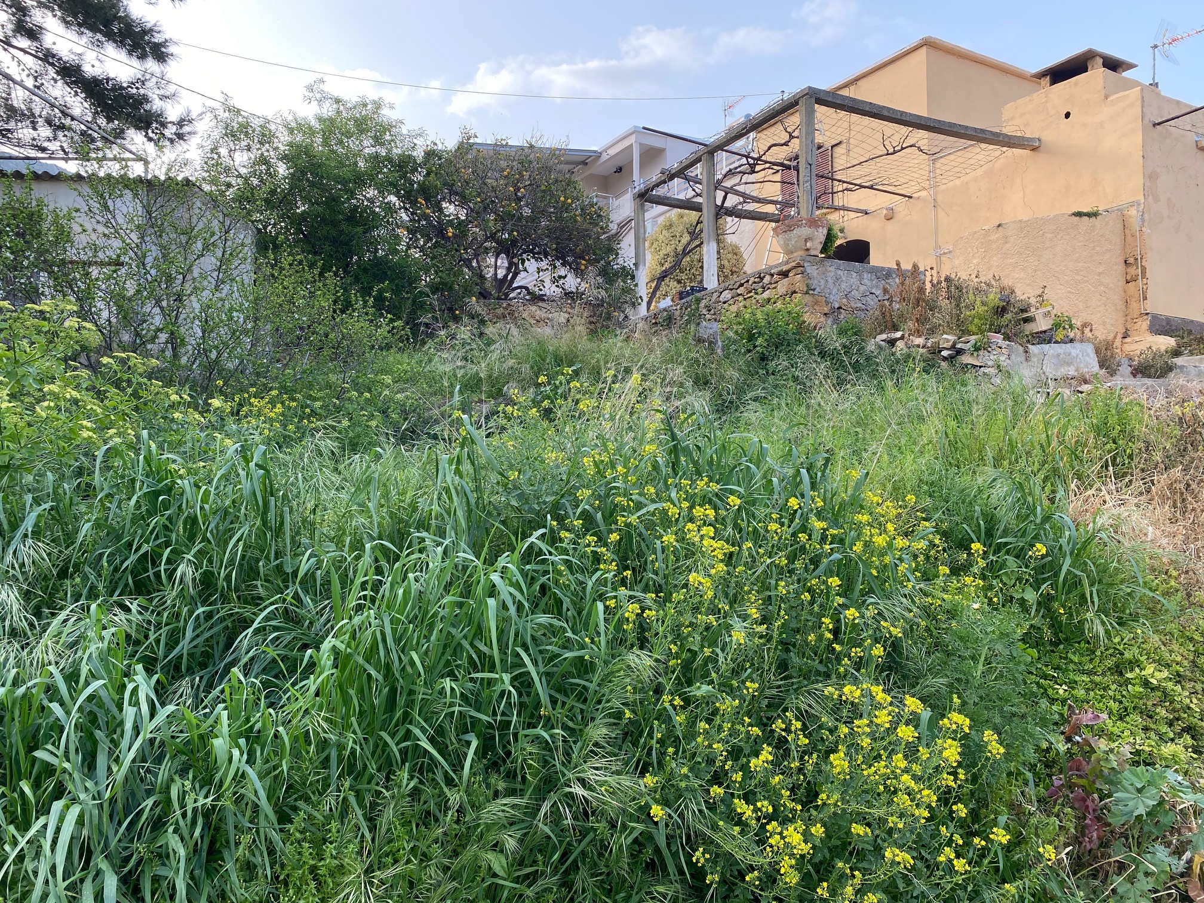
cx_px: 602
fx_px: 904
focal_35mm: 26
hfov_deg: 67.3
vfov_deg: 53.1
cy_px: 452
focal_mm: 4.25
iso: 32
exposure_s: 1/387
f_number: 1.8
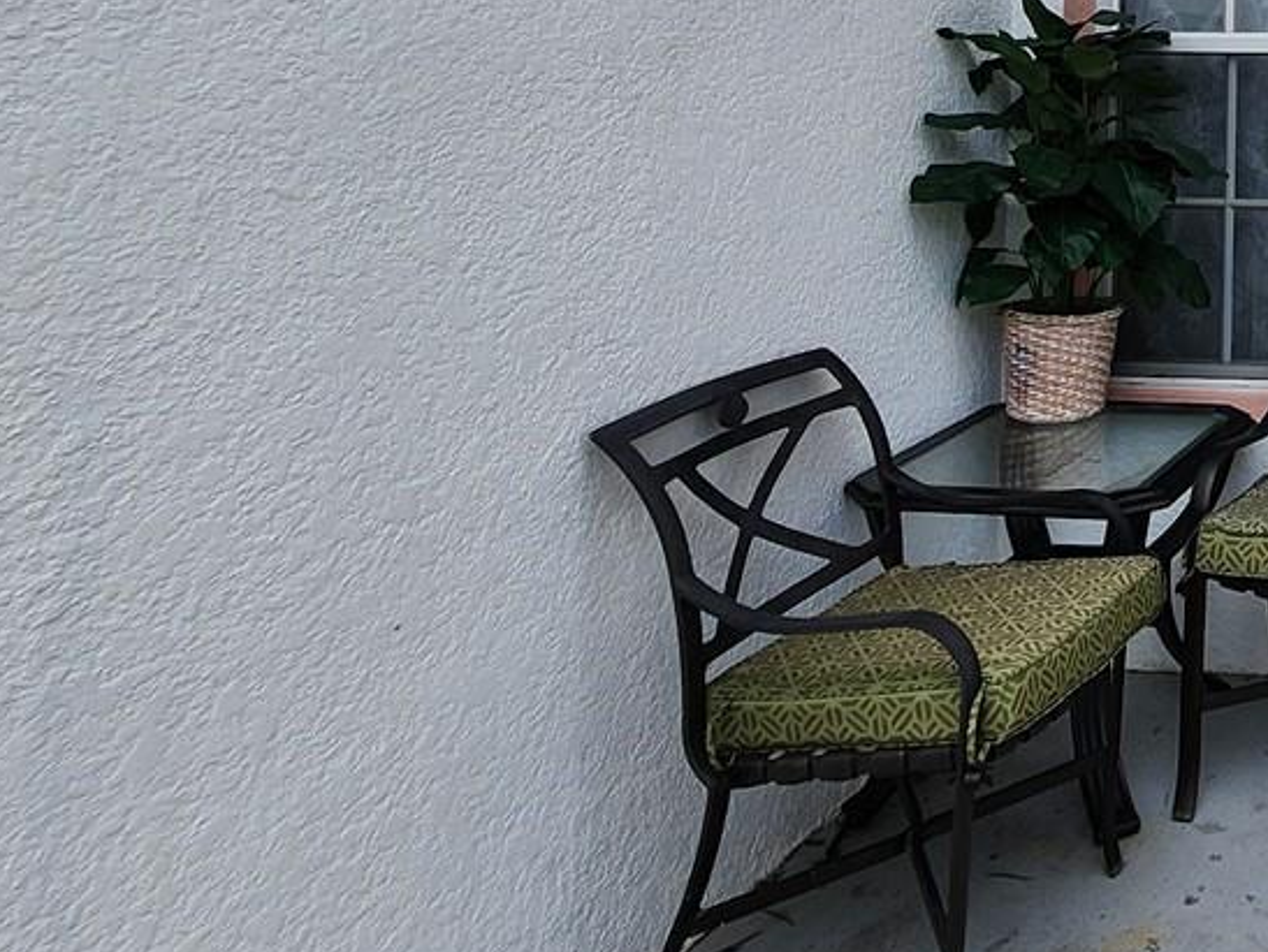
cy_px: -74
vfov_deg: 33.4
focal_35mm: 38
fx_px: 1393
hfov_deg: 35.9
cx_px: 1583
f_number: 2.2
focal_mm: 1.74
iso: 32
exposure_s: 1/594
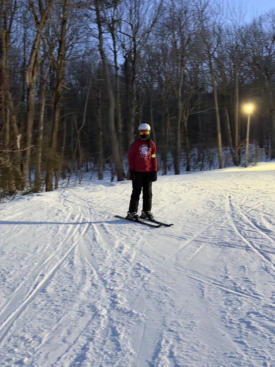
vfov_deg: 39.7
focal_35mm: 48
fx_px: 508
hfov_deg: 30.3
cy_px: 184
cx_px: 138
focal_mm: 6.76
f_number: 1.78
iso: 500
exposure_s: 1/30
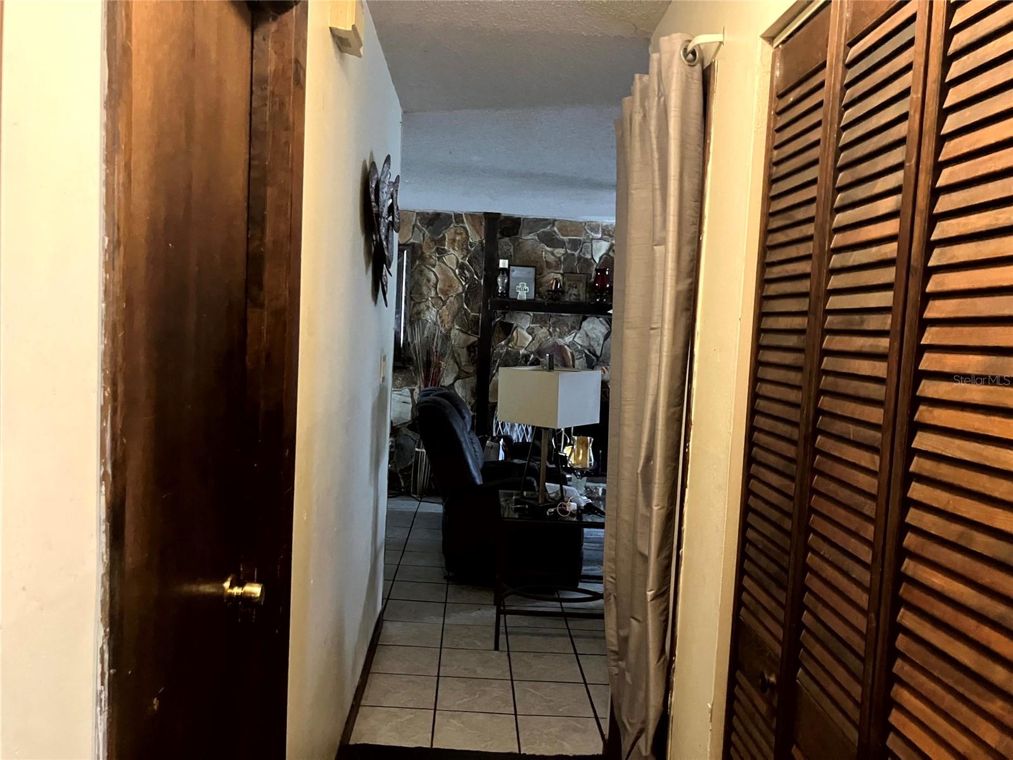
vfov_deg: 49.7
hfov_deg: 63.4
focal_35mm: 28
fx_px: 819
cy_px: 380
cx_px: 506
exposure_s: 1/24
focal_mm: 3.99
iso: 640
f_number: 1.8
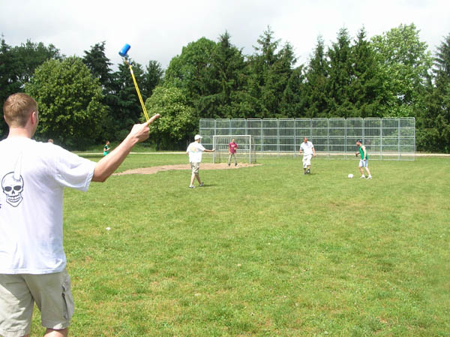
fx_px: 546
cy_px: 168
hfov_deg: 44.8
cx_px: 225
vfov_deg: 34.3
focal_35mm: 42
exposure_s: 1/396
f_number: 3.9
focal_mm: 6.9
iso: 50
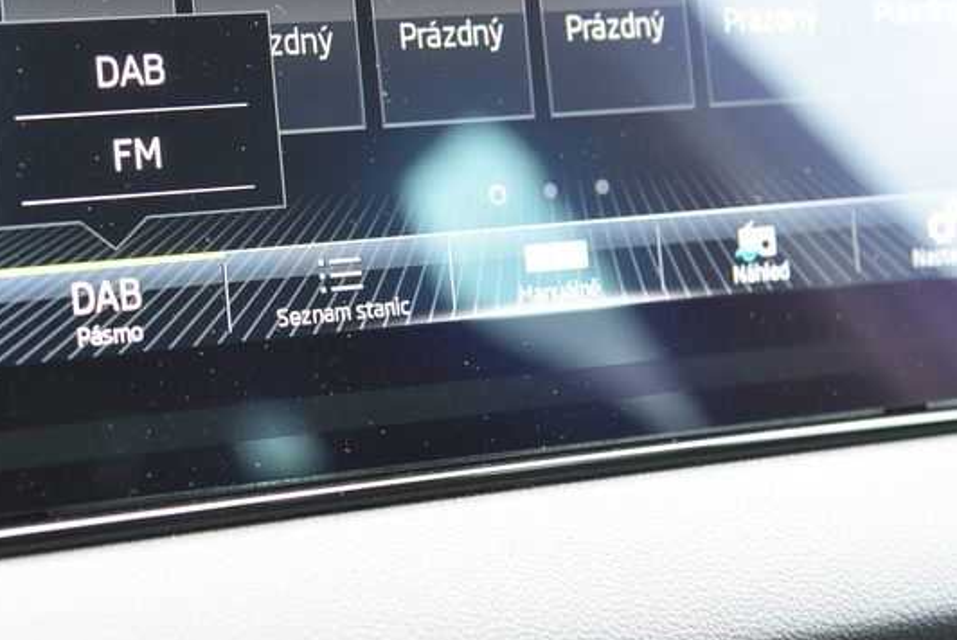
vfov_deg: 13.6
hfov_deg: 20.3
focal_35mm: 100
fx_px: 2661
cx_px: 304
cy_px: 90
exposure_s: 1/30
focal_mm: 52
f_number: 4
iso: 500
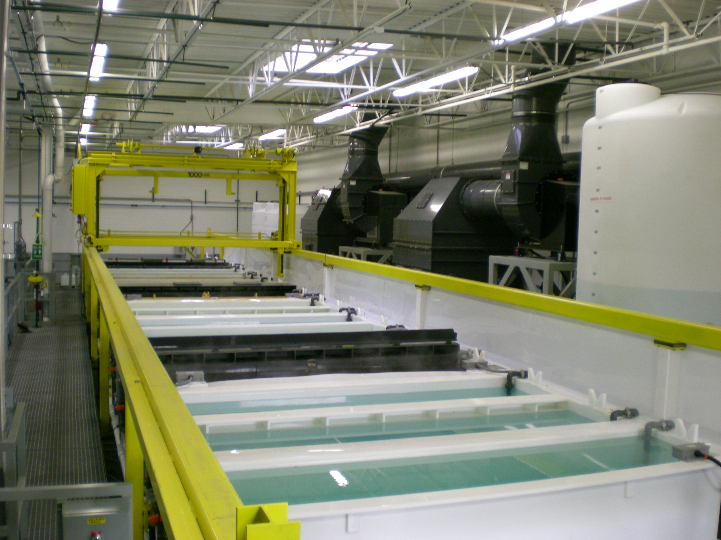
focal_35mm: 38
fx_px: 791
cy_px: 270
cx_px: 360
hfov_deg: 49.0
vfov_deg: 37.7
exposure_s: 1/30.5
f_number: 3.1
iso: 200
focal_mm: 6.3
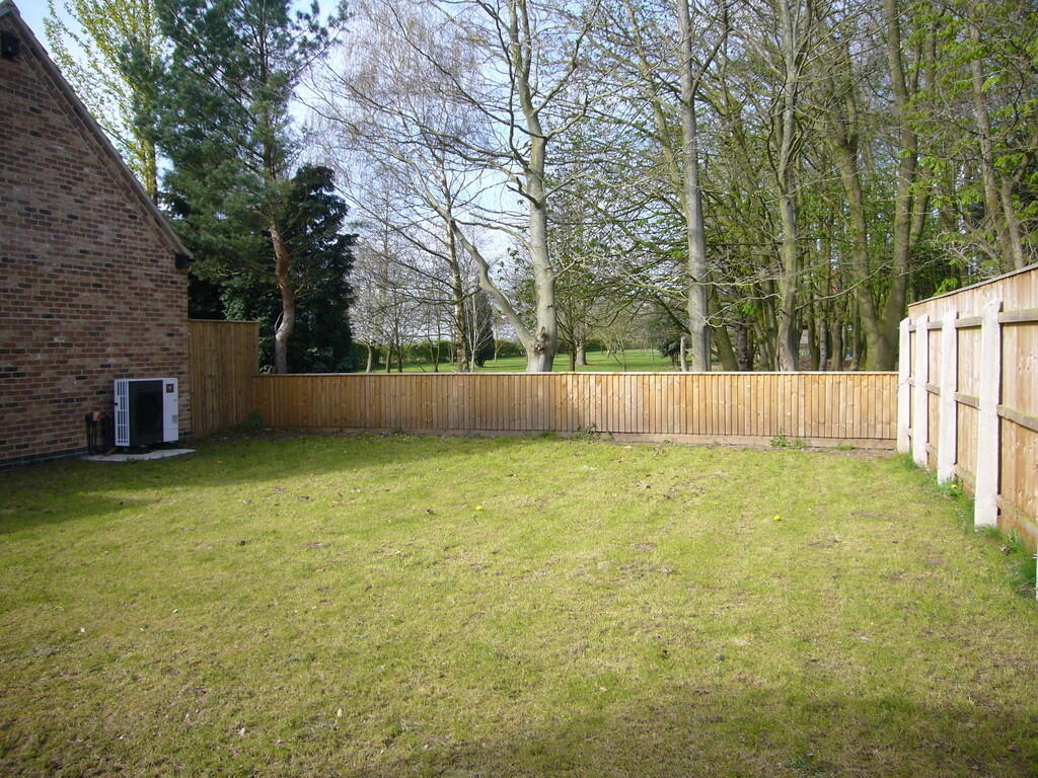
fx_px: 840
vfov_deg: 49.7
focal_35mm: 28
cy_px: 389
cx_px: 519
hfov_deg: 63.4
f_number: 5.6
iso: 80
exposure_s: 1/160
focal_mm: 4.6
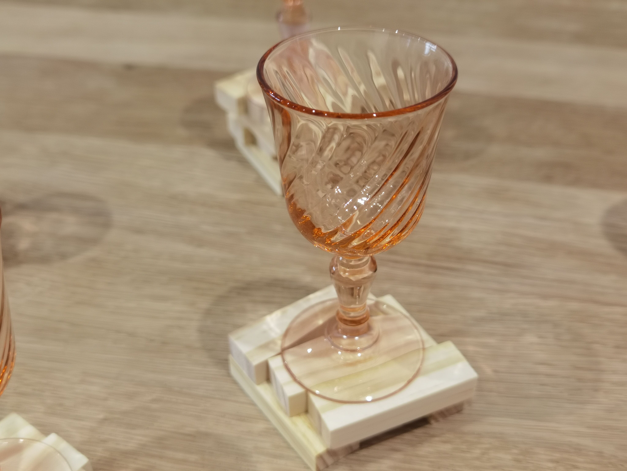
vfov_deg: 36.0
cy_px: 236
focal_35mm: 40
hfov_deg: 46.8
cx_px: 314
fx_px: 725
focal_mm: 6.71
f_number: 1.9
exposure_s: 1/50
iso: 125
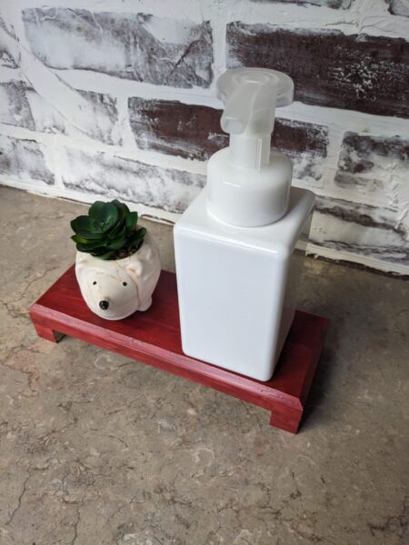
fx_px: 425
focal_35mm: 27
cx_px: 204
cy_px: 272
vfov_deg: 65.3
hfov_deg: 51.4
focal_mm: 4.38
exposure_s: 1/60
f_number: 1.73
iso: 98
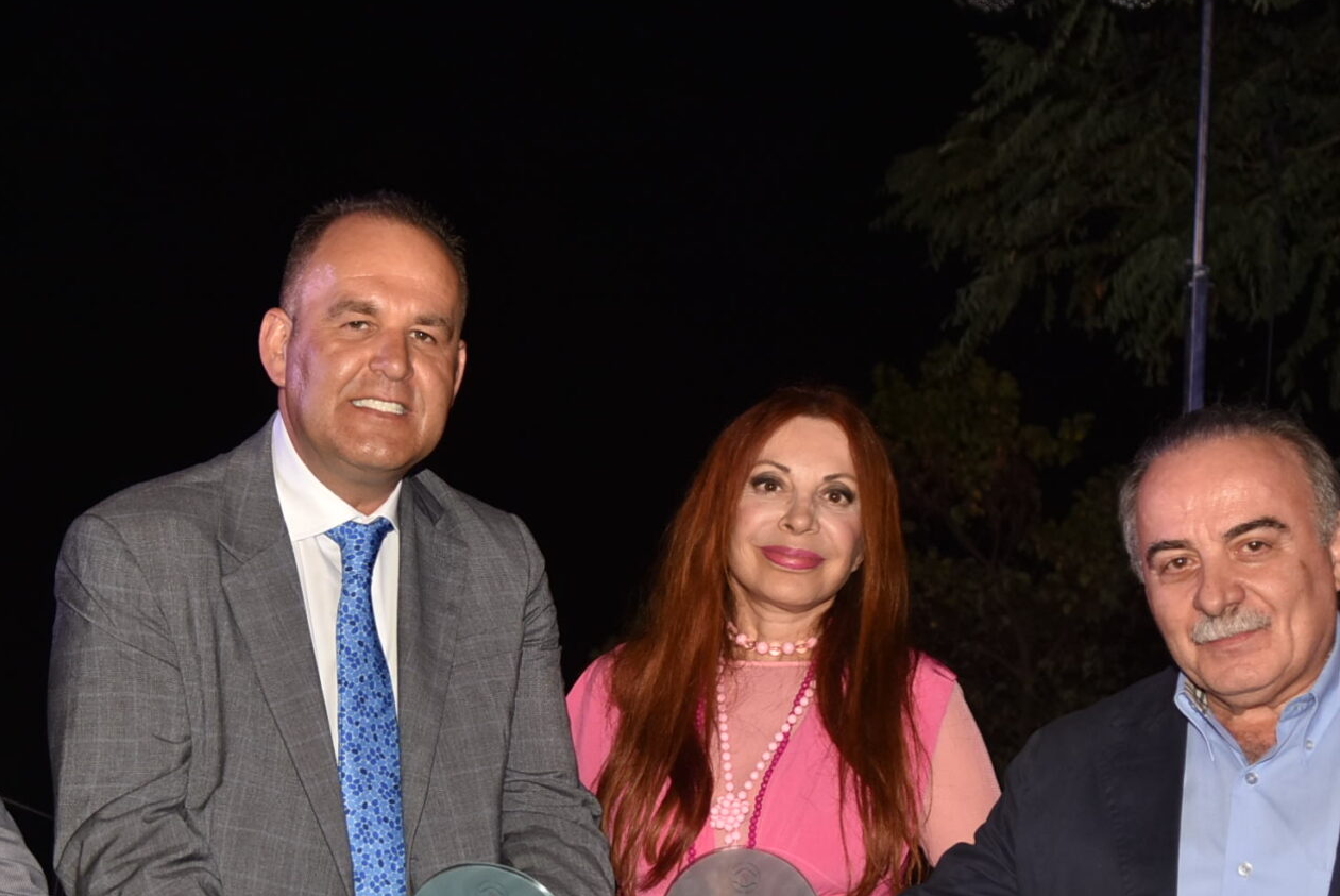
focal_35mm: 67
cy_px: 794
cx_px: 541
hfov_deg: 30.0
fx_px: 2496
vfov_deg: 20.0
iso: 160
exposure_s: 1/200
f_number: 2.8
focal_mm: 22
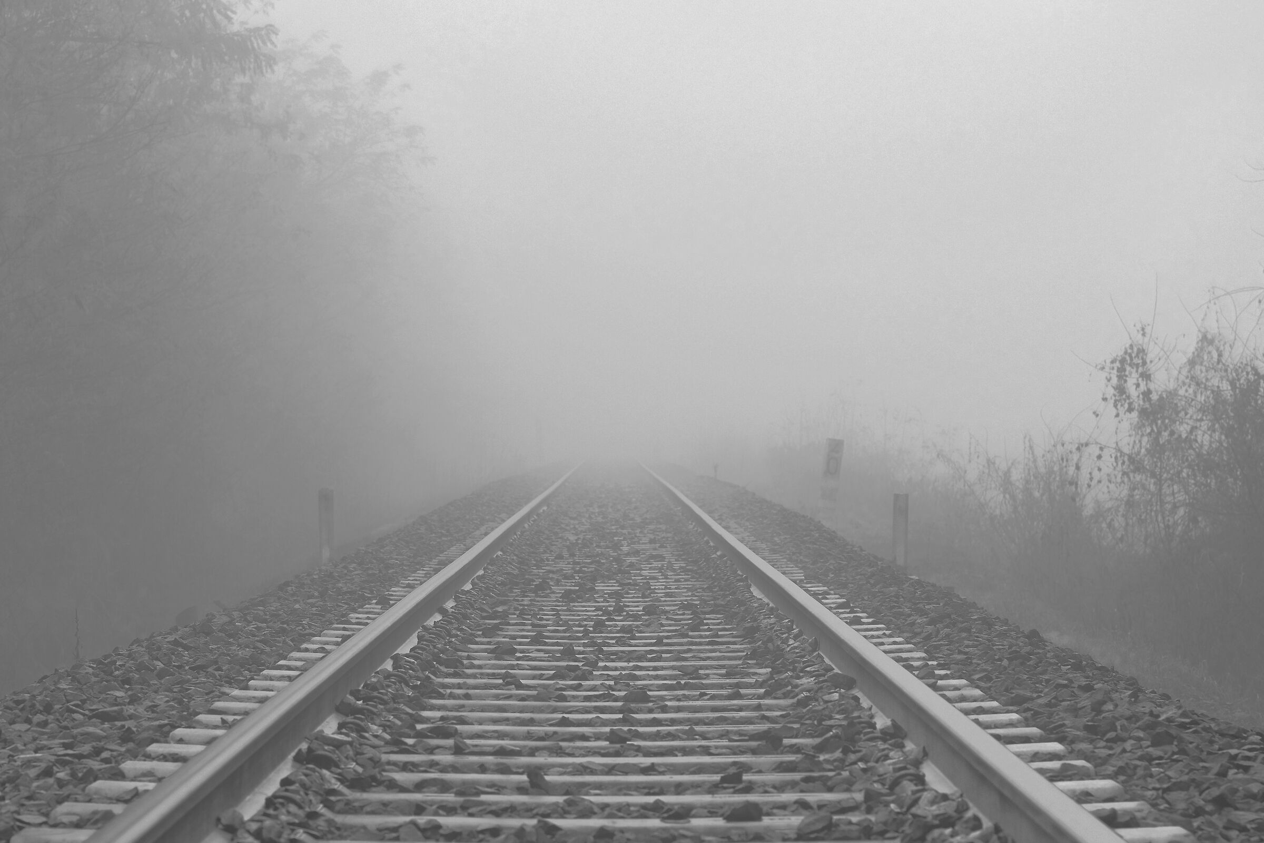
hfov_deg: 16.0
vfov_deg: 10.7
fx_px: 4494
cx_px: 632
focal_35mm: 128
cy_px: 422
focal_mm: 85
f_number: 5.6
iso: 400
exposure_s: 1/125
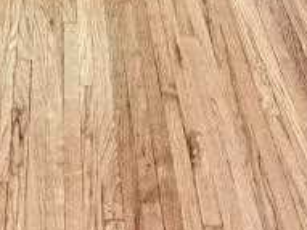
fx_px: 833
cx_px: 39
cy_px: -507
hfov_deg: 20.5
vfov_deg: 10.2
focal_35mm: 94
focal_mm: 2.22
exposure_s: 1/120
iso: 160
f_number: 2.2
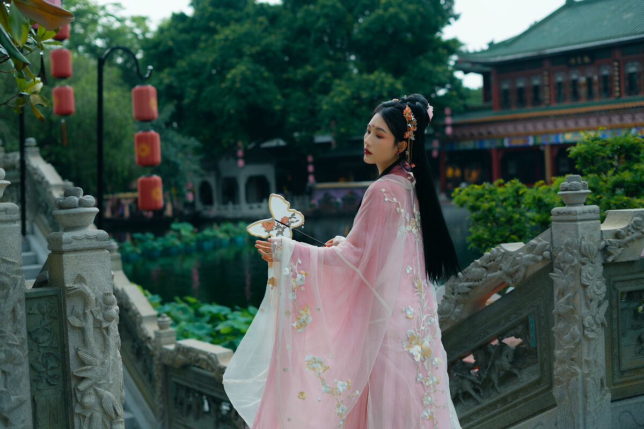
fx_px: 894
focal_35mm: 50
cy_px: 214
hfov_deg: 39.6
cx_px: 322
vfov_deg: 27.0
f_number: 2.5
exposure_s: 1/250
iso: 100
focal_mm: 50
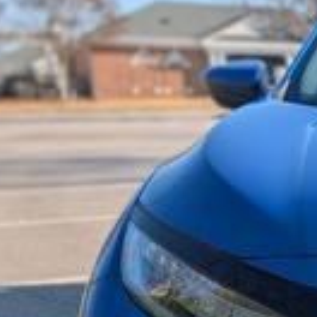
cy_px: 351
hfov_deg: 17.5
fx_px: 839
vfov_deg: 20.4
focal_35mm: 81
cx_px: 567
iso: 19
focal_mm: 6.9
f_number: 1.68
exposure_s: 1/5263
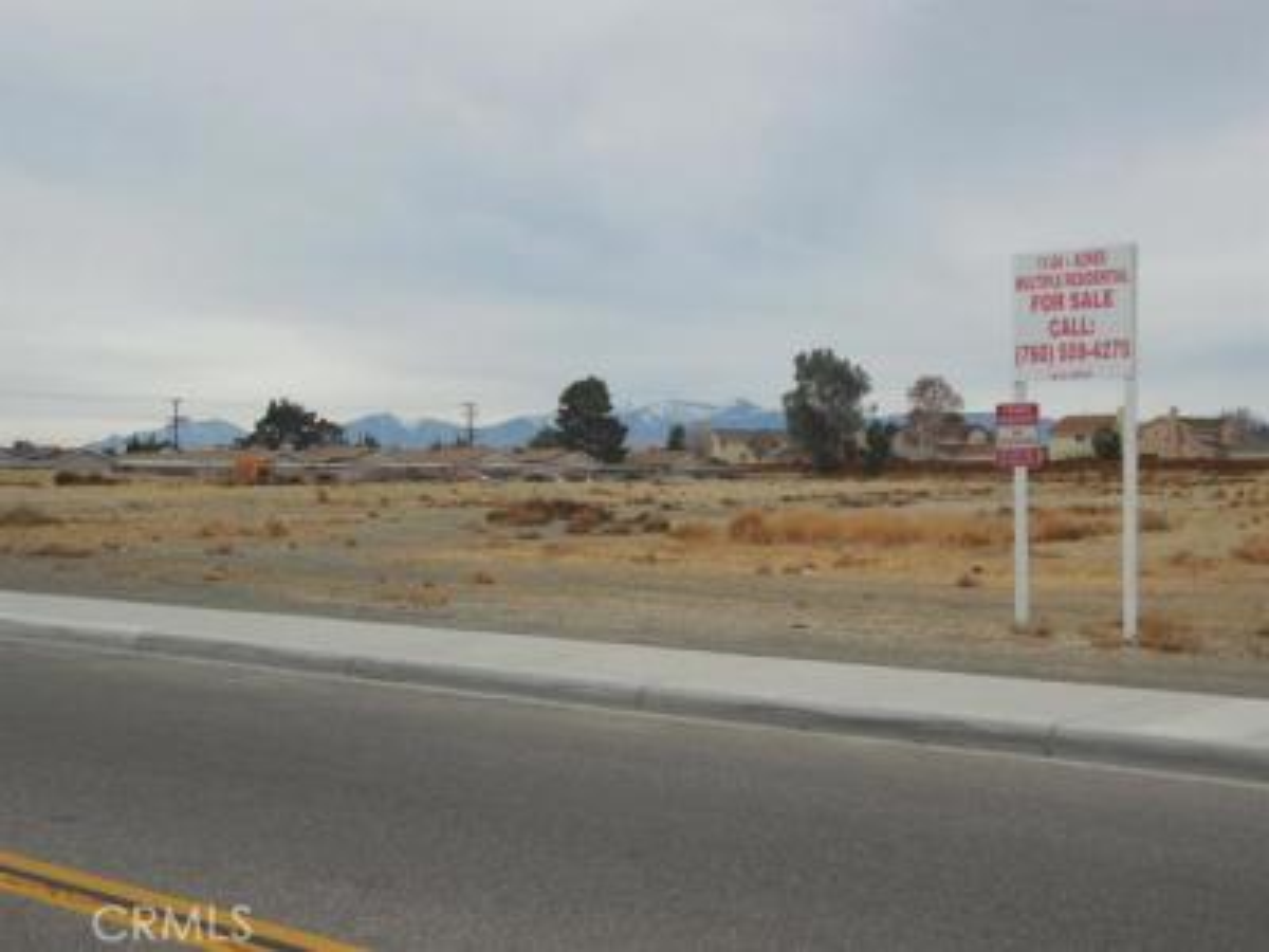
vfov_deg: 30.3
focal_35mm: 48
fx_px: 1760
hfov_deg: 39.7
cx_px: 634
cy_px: 476
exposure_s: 1/500
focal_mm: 8.7
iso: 125
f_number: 4
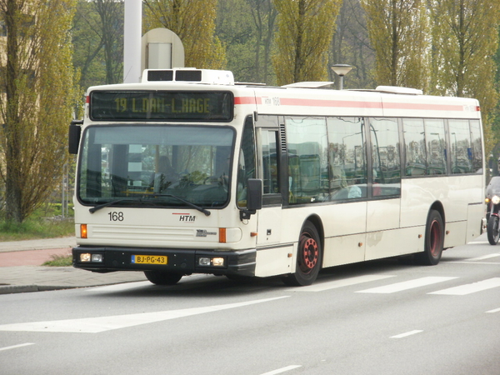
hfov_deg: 13.3
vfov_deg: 10.0
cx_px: 250
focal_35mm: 149
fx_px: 2152
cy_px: 188
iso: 100
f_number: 5.4
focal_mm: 26
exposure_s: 1/250
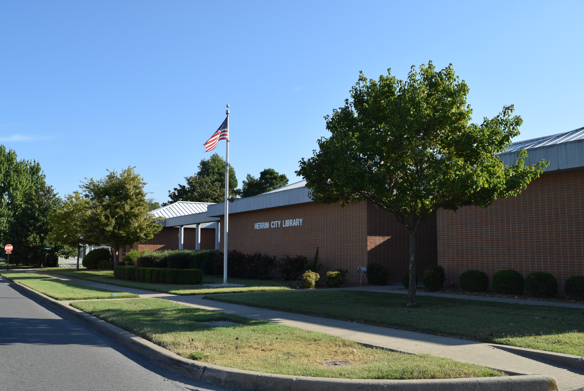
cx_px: 292
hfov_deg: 53.1
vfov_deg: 36.9
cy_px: 196
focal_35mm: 36
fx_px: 584
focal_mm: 24
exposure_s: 1/200
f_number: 8
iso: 100
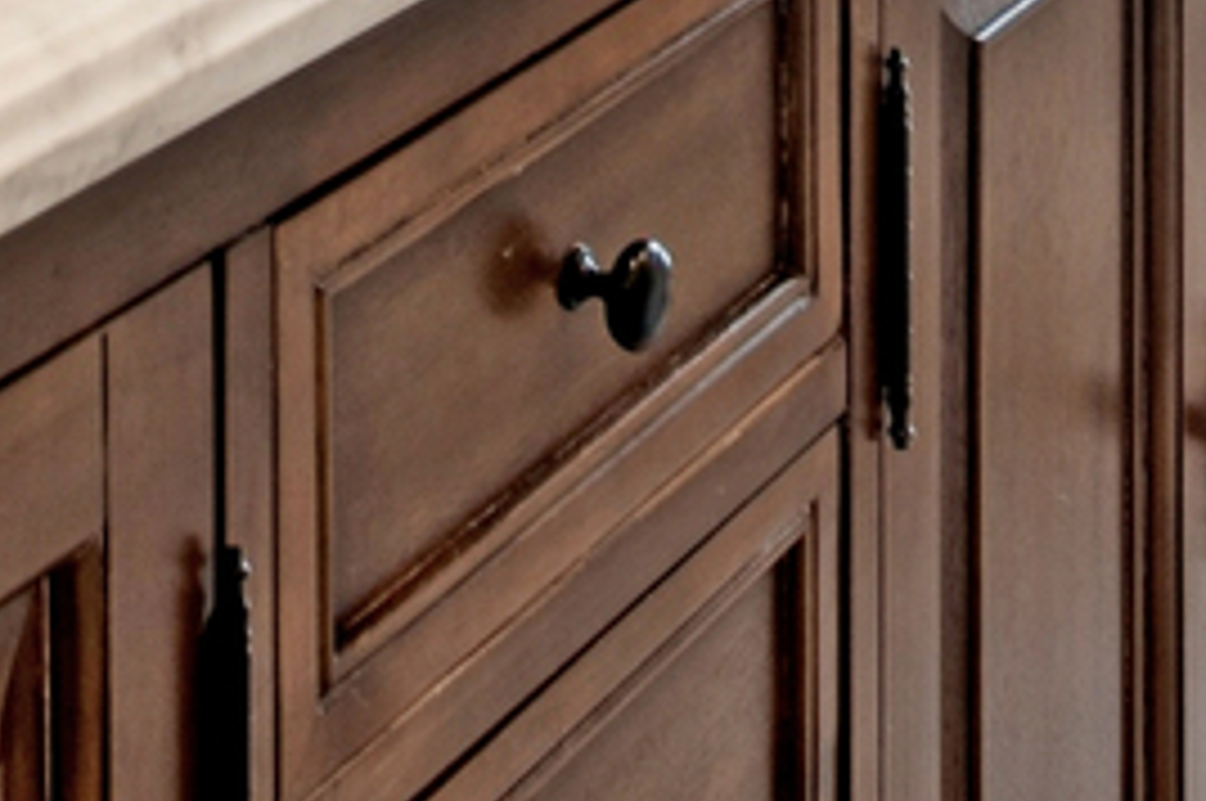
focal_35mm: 109
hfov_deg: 18.5
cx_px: 158
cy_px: -1310
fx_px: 3647
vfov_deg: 10.3
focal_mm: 12
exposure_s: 1/10
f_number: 8
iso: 200
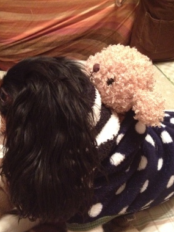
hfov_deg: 31.5
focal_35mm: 46
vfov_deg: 41.2
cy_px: 109
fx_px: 308
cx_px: 76
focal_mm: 4.28
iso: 500
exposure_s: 1/15
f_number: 2.4
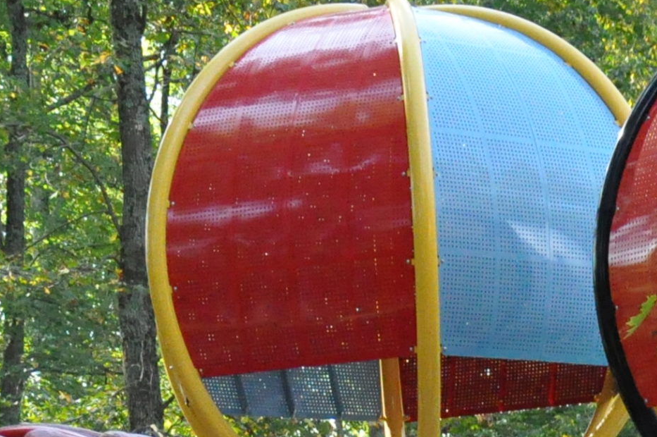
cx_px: 677
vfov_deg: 8.2
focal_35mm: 158
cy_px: 899
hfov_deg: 12.8
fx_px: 2880
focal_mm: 24
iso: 3200
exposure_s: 1/1600
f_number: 4
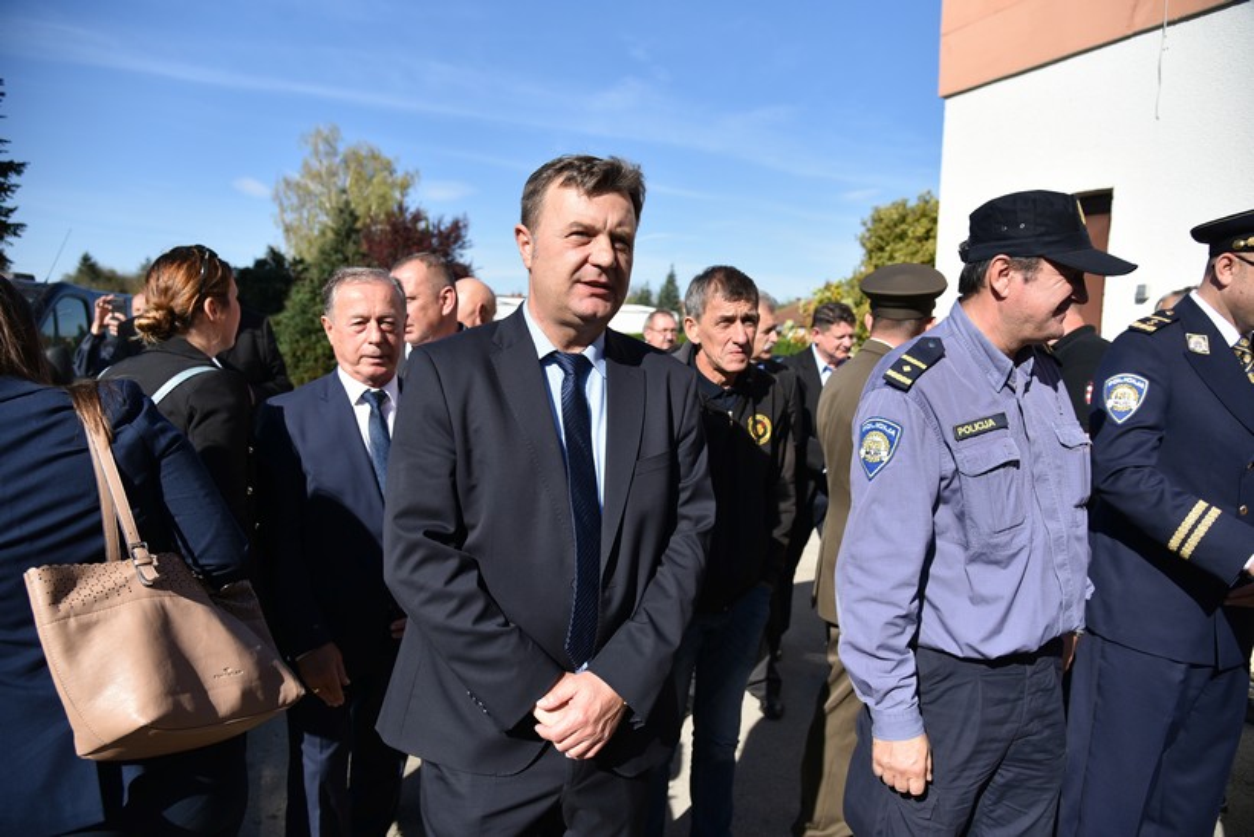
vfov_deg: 53.2
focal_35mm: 24
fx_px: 836
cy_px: 418
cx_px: 627
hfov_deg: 73.7
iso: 320
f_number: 4
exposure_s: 1/2500
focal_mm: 24
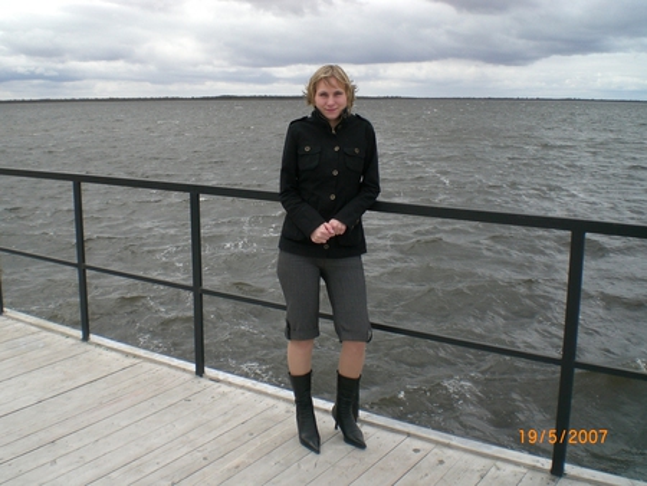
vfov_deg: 37.8
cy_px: 243
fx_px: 711
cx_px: 324
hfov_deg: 49.0
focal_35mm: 38
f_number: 4.4
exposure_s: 1/250
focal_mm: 6.3
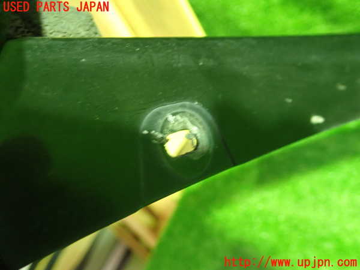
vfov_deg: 46.8
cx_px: 180
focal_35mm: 30
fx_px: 312
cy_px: 135
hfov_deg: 60.0
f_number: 2.3
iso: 800
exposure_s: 1/15
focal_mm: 5.4
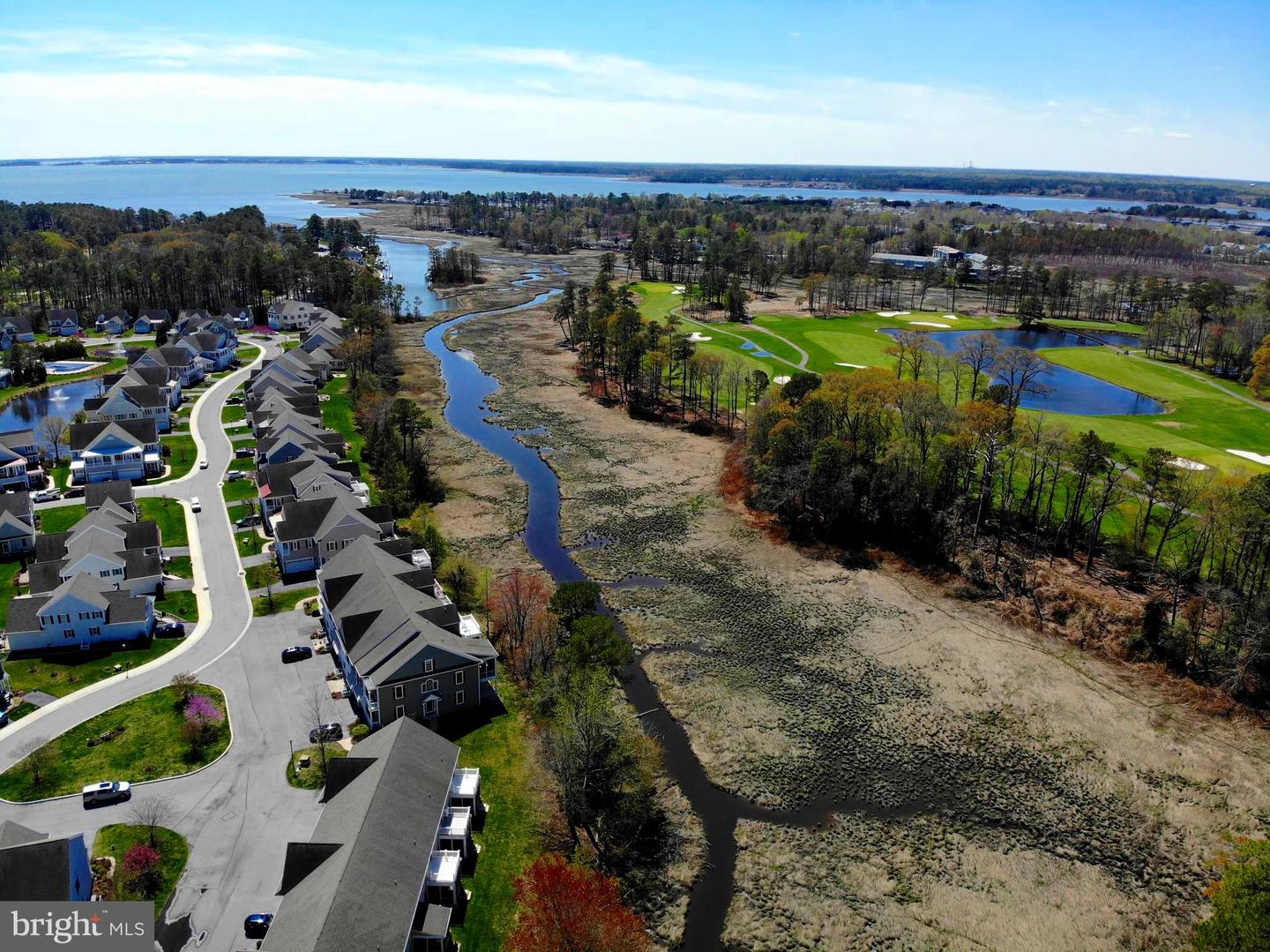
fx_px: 880
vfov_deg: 56.8
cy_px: 476
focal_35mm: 24
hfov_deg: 71.6
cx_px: 635
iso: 106
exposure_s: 1/1111
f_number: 2.8
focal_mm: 4.5
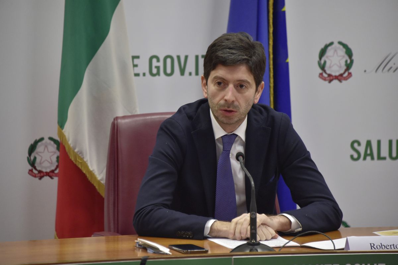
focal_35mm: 250
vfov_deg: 5.5
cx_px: 199
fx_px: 2763
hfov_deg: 8.2
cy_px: 132
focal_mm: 250
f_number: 5.6
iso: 4000
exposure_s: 1/125
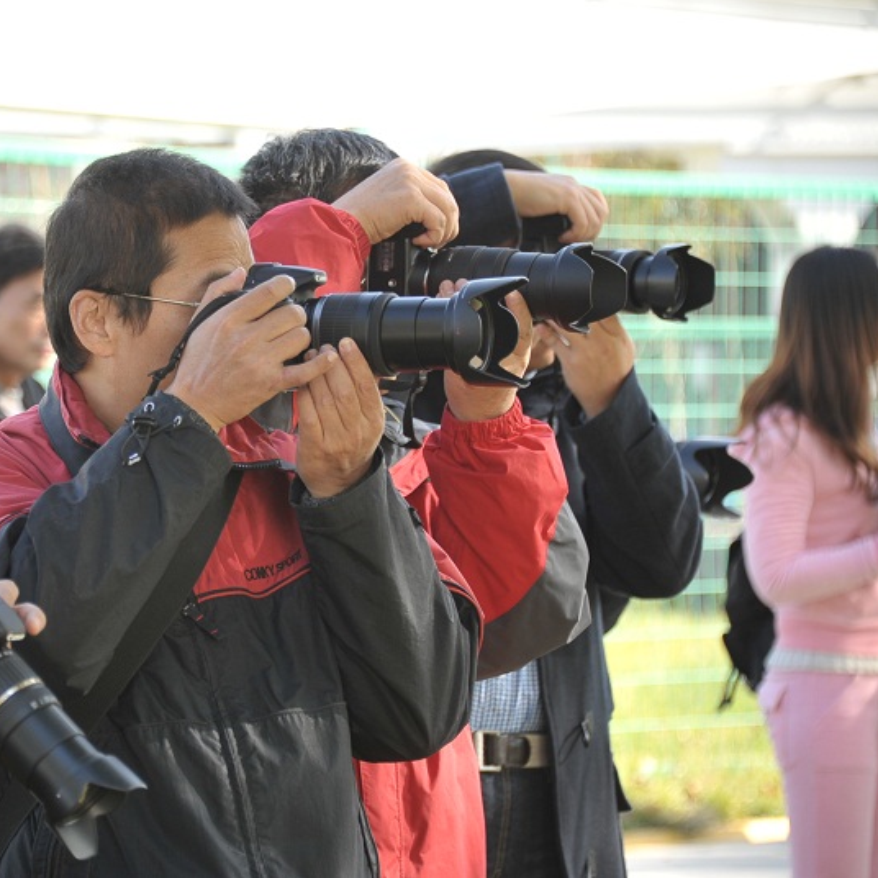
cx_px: 225
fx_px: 4964
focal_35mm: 173
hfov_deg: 10.1
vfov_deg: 10.1
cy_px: 438
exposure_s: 1/250
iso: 400
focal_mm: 135
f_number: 5.6
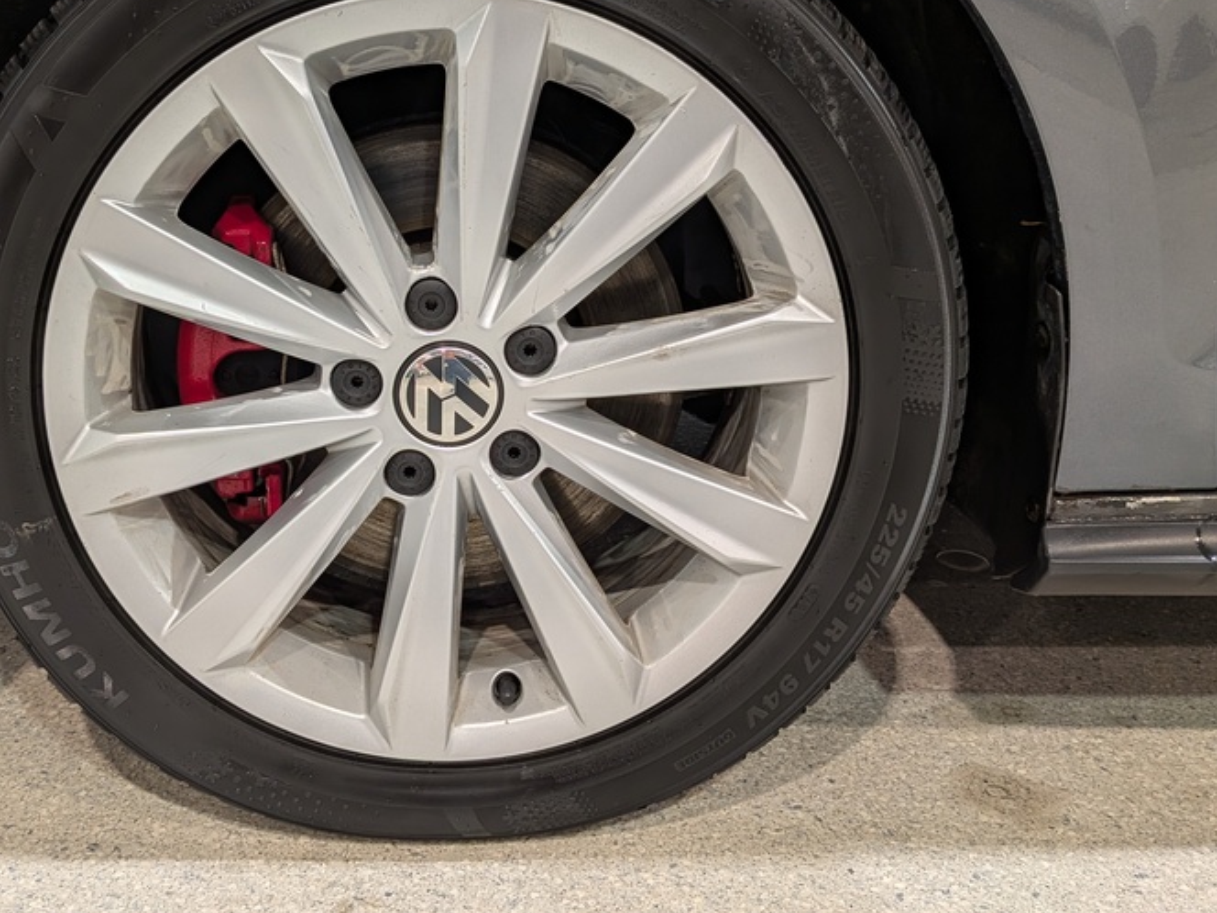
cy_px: 324
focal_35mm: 37
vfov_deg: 38.3
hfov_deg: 49.6
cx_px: 455
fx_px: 1301
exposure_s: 1/183
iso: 26
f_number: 1.7
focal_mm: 4.53
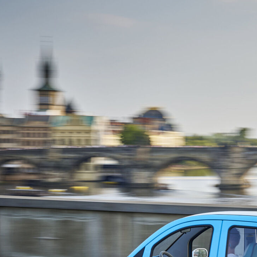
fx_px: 1117
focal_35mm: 133
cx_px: 286
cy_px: 208
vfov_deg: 13.1
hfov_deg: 12.9
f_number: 8
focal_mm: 59
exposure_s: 1/60
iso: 100
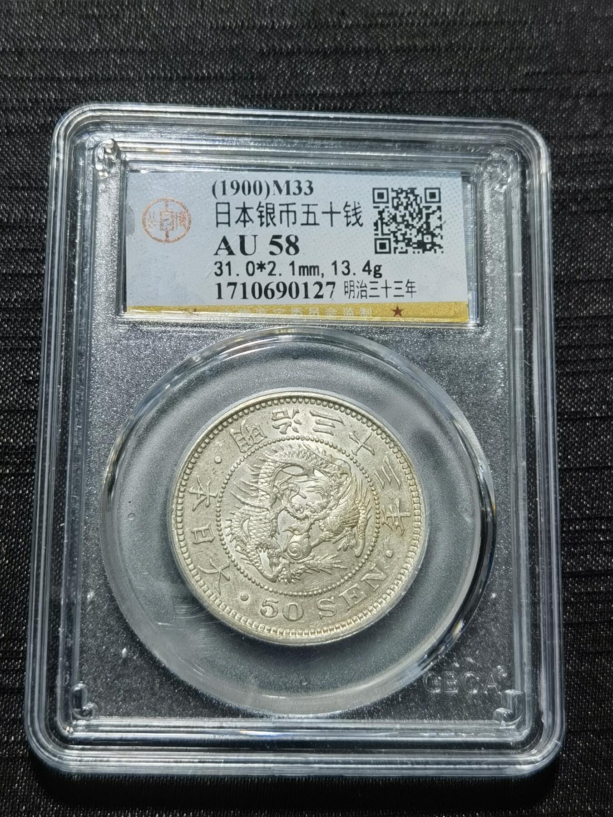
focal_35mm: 63
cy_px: 408
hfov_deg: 23.3
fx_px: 1488
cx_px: 306
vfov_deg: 30.7
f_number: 1.9
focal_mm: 6.67
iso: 50
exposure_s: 1/102
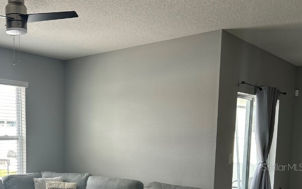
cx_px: 65
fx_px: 362
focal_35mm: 44
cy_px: 167
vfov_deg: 28.2
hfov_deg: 43.4
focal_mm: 5.7
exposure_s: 1/120
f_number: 1.5
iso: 40
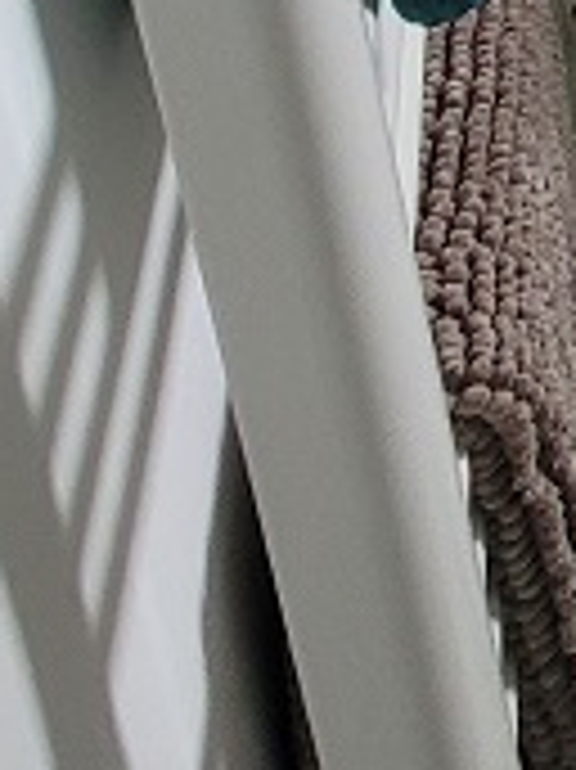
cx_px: 1737
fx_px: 1822
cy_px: -941
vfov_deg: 15.9
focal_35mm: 82
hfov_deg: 11.1
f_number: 2.2
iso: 80
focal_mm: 1.74
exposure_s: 1/100
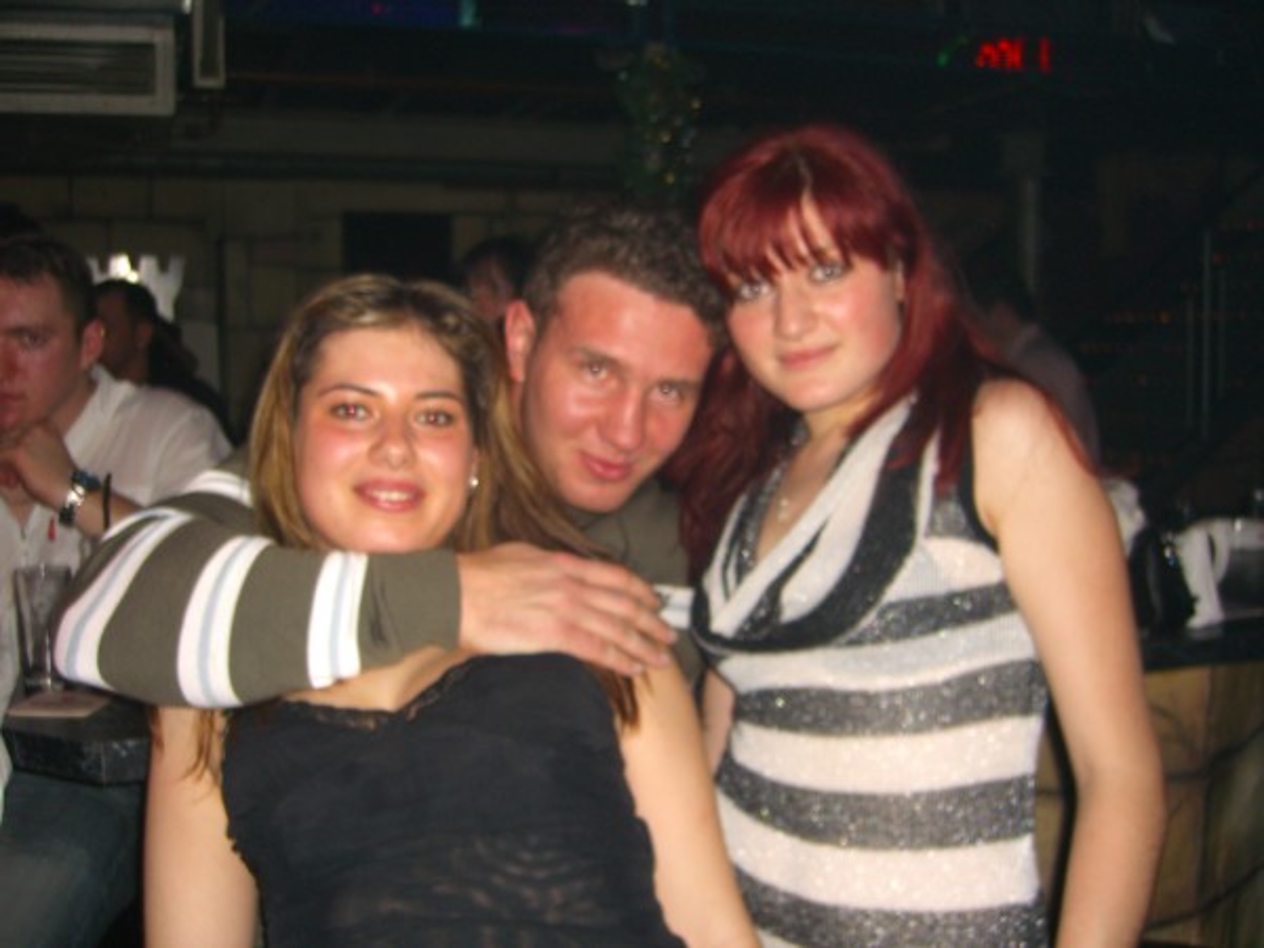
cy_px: 474
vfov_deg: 37.7
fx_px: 1388
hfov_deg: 49.0
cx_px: 632
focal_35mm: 38
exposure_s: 1/60
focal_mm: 7.9
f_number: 2.8
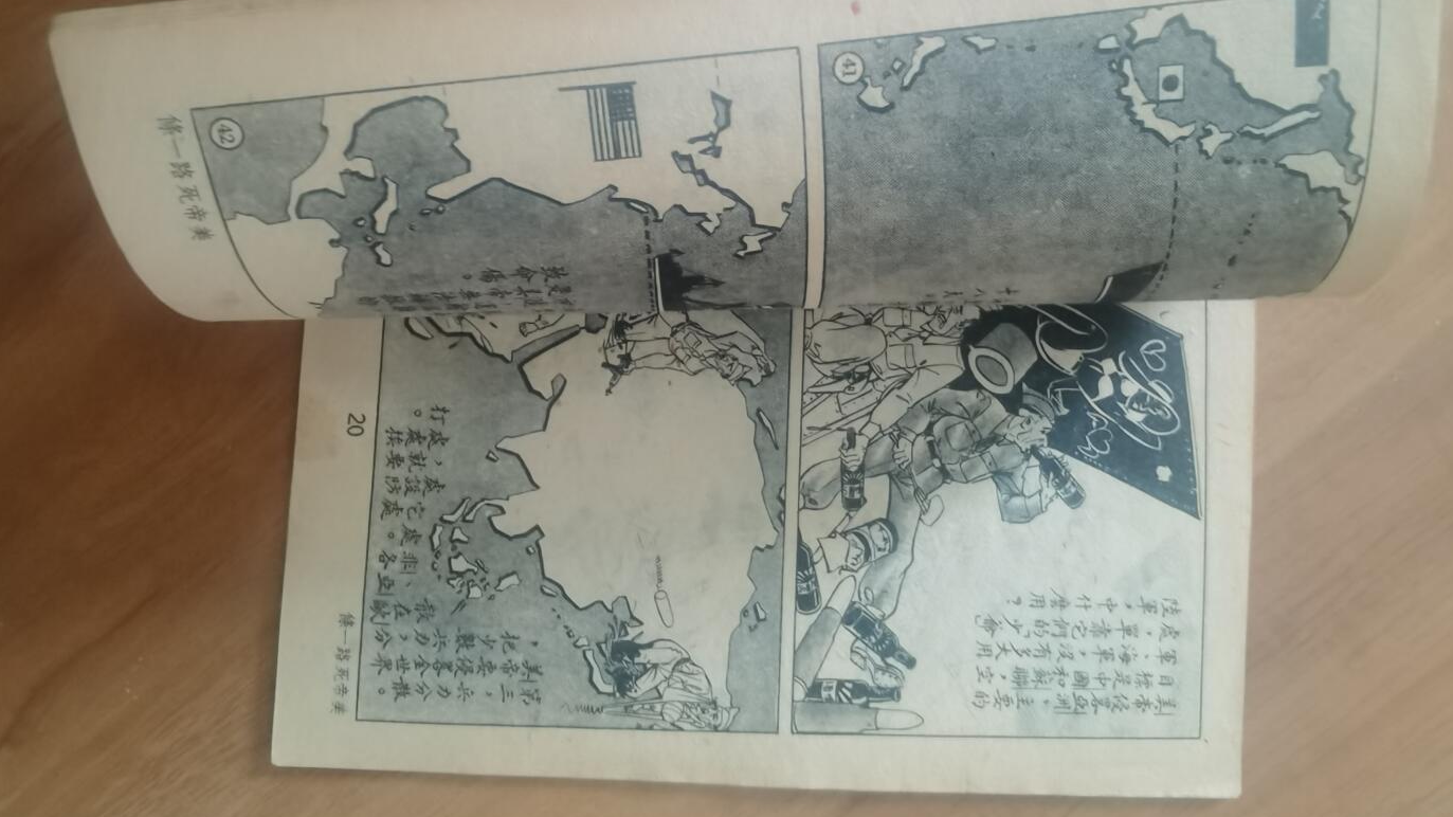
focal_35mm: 30
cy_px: 454
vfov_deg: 38.9
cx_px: 734
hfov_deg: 64.3
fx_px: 1156
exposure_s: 1/20
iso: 500
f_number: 2.2
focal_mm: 2.26
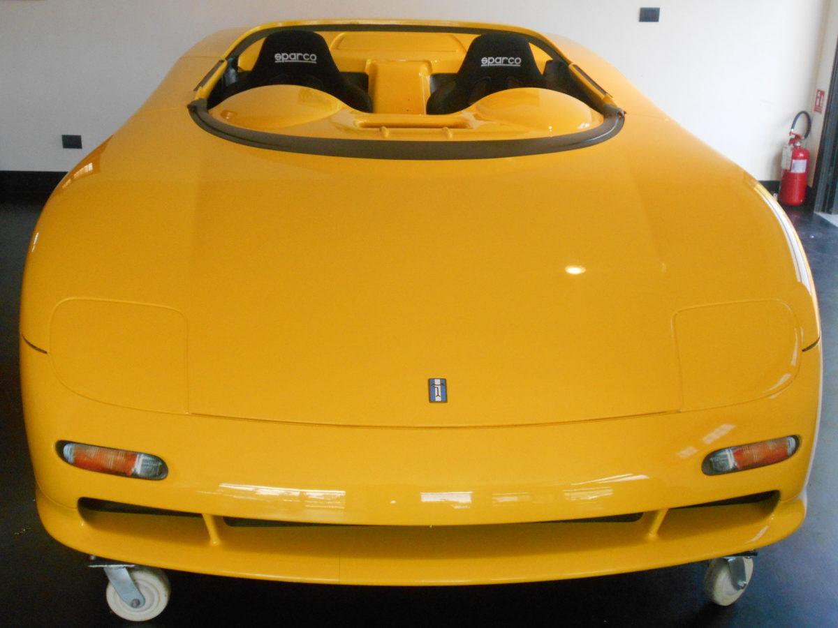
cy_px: 314
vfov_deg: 36.8
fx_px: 944
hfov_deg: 47.9
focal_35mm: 39
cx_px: 419
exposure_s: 1/250
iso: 560
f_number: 3.9
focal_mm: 6.7
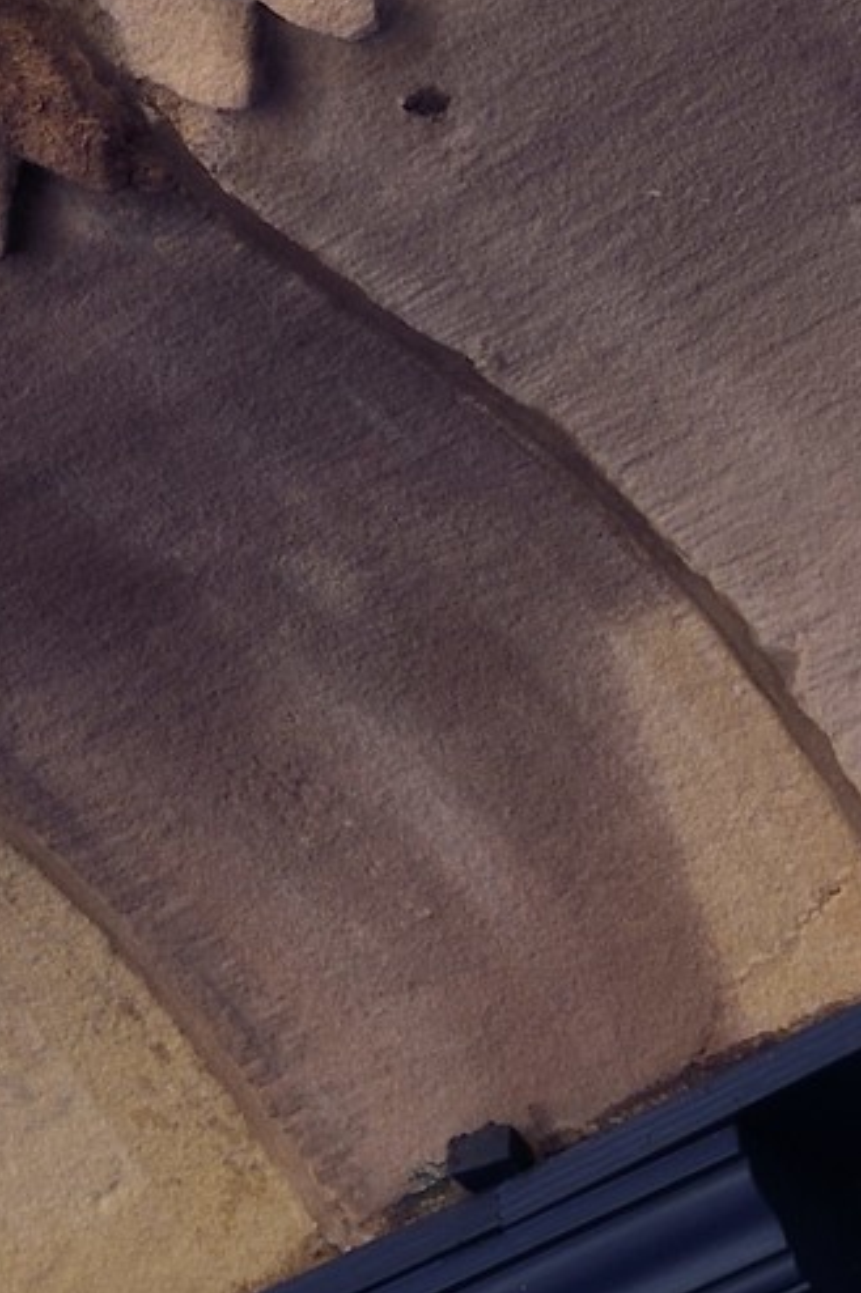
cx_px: -811
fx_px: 8041
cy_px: -1585
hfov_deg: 6.0
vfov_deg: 8.5
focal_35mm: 224
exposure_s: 1/125
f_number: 9
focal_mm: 46
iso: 200
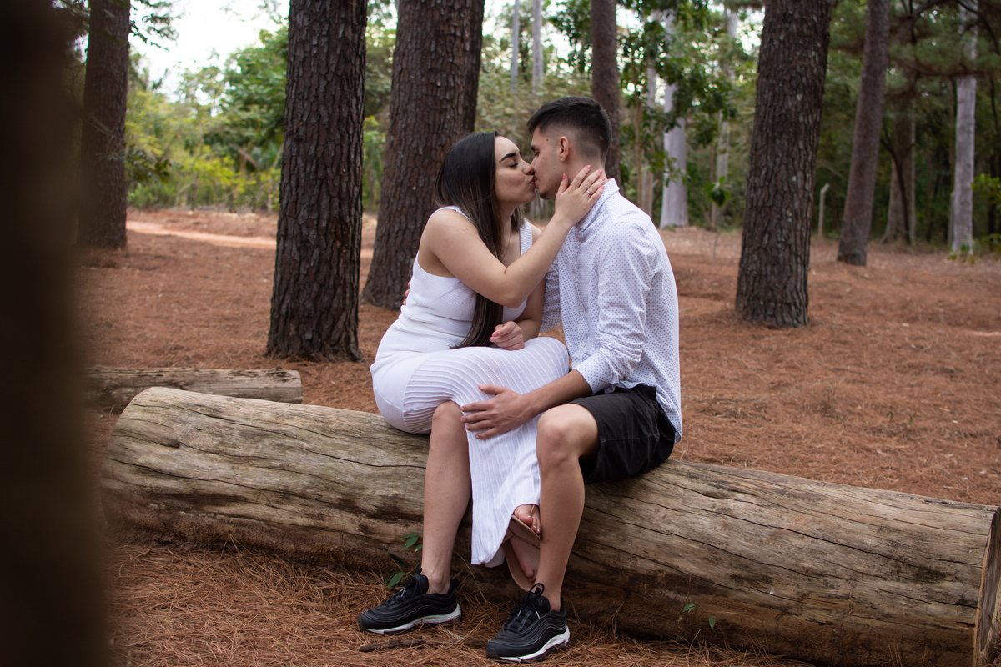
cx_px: 500
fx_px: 1460
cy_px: 334
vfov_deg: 25.8
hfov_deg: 37.9
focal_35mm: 52
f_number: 2.5
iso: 320
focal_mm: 35
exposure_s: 1/160
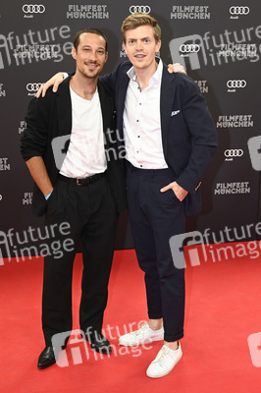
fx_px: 501
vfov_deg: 42.8
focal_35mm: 46
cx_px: 130
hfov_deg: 29.2
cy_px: 196
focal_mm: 46
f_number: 6.3
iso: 800
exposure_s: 1/125
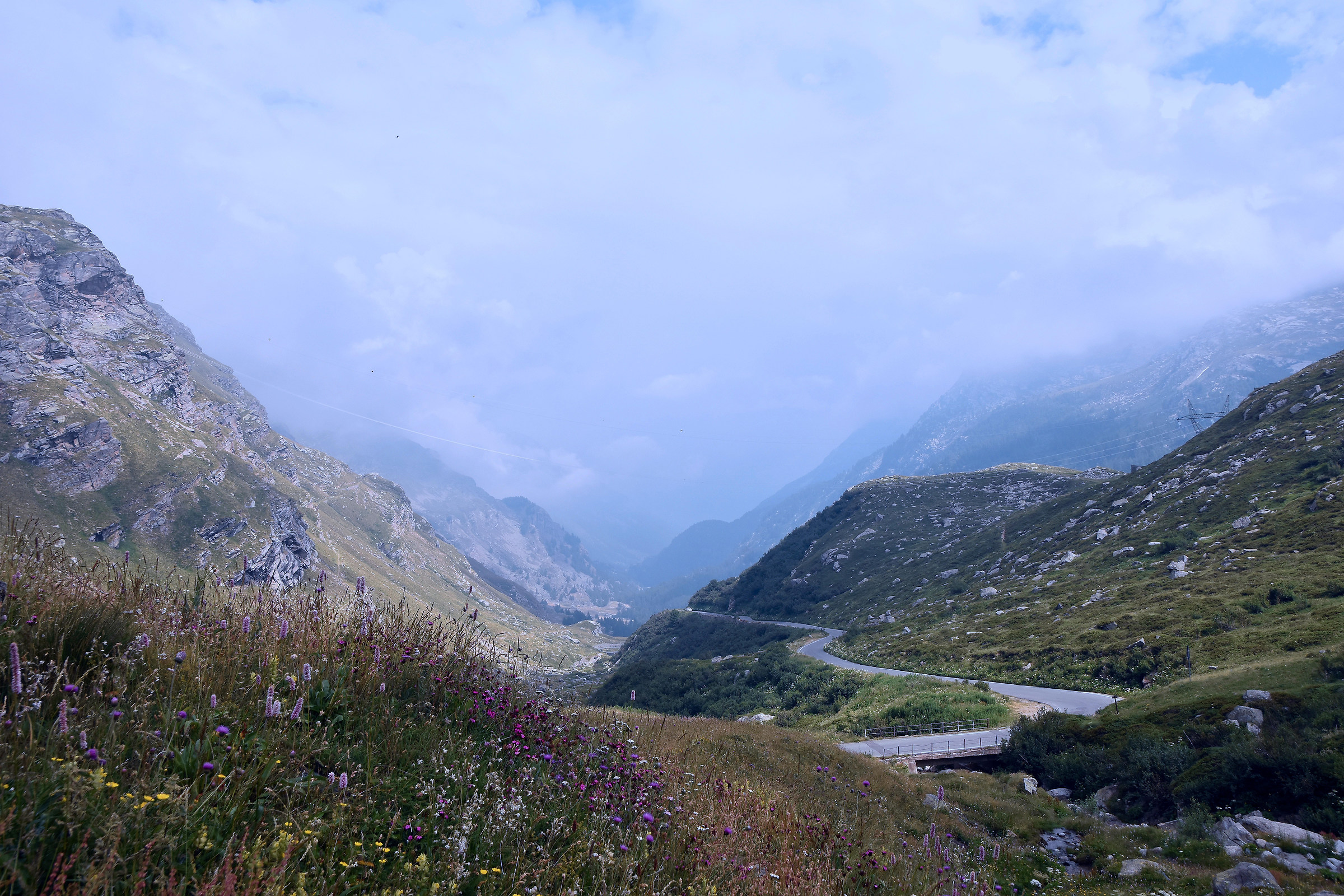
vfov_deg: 50.4
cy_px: 448
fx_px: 952
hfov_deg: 70.4
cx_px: 672
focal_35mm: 26
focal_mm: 17
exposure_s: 1/500
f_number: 8
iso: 250
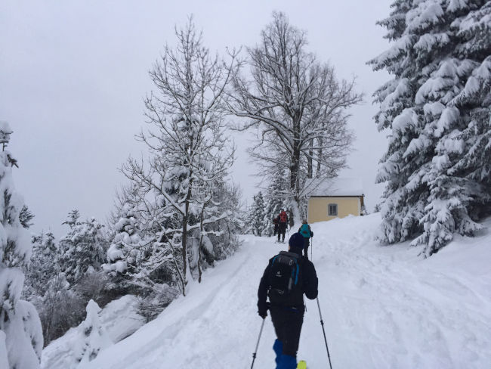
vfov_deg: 48.3
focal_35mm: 29
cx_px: 246
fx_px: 411
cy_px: 184
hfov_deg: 61.6
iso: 125
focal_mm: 4.15
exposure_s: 1/33
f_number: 2.2
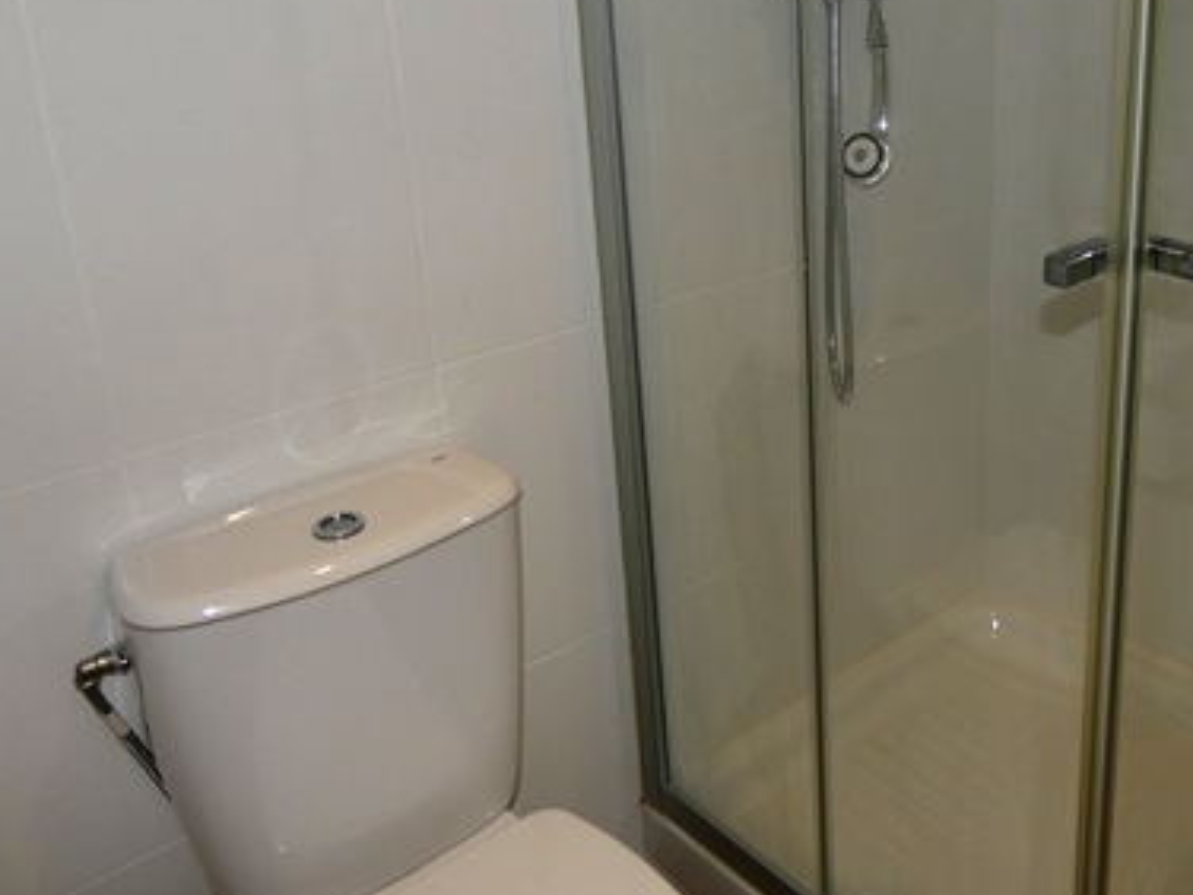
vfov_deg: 41.1
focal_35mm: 34
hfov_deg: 50.9
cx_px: 939
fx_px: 1172
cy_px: 282
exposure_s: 1/60
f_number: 2.8
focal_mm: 3.6
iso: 80
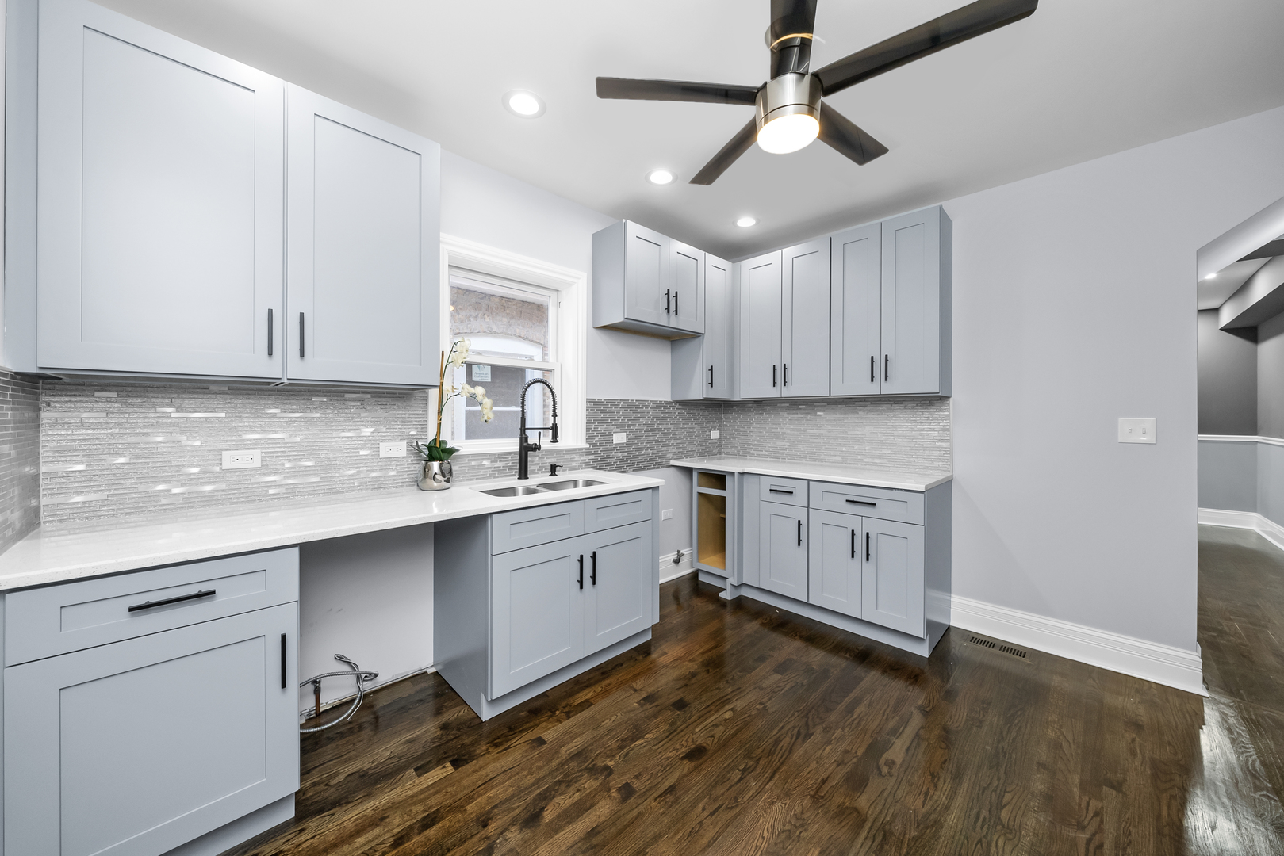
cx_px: 642
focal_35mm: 12
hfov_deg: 112.6
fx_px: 428
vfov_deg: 90.0
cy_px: 428
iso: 640
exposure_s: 1/8
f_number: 10
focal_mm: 12
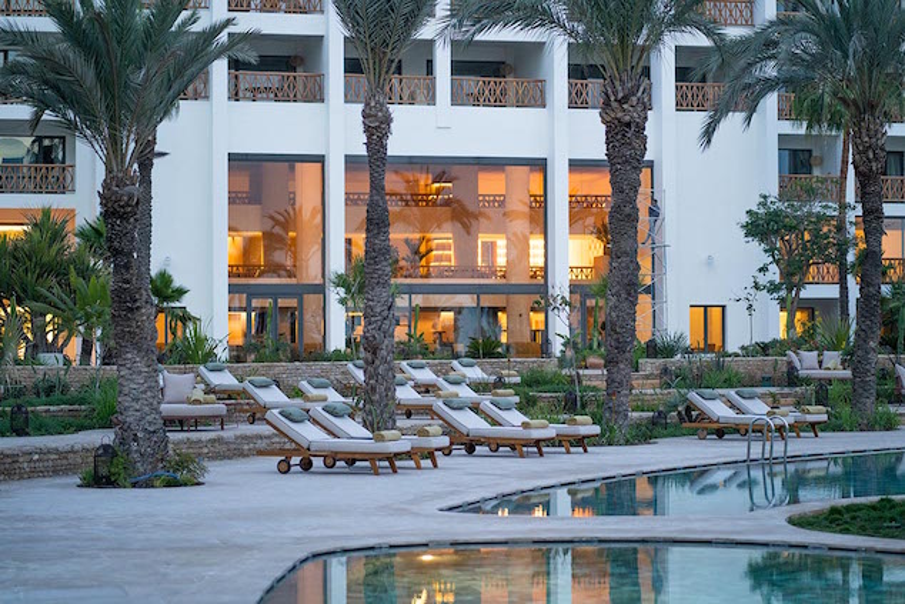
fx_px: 2137
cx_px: 452
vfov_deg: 16.1
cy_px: 302
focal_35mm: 85
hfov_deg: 23.9
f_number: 1.8
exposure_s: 1/160
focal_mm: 85
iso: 1600
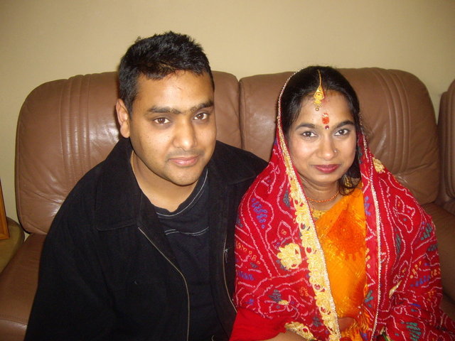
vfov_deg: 37.7
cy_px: 170
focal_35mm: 38
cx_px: 228
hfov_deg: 49.0
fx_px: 499
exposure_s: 1/40
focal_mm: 6.2
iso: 200
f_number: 2.7
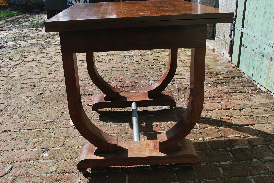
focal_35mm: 36
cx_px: 137
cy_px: 92
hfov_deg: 53.1
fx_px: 274
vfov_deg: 37.0
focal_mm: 24
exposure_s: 1/200
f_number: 7.1
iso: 100
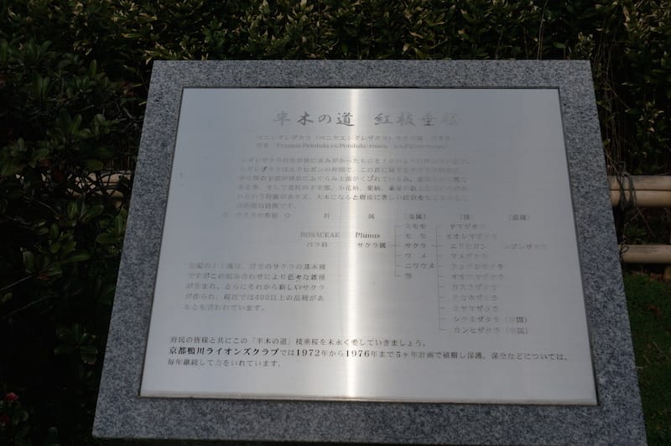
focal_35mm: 44
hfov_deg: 45.0
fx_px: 810
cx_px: 336
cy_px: 223
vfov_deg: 30.8
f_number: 9
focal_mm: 29
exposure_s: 1/1000
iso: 100
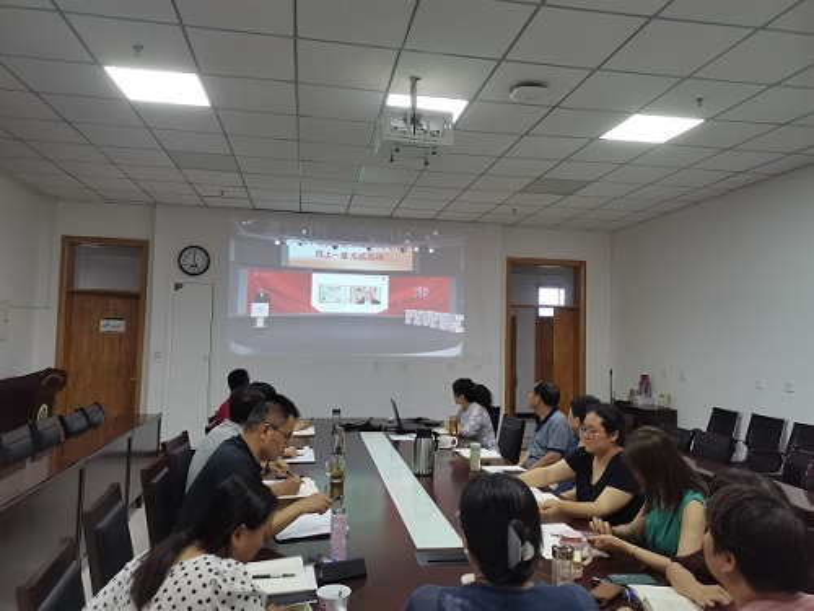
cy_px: 306
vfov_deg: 53.1
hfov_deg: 67.3
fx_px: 611
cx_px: 407
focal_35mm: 26
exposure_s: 1/100
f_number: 1.8
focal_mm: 4.75
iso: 200
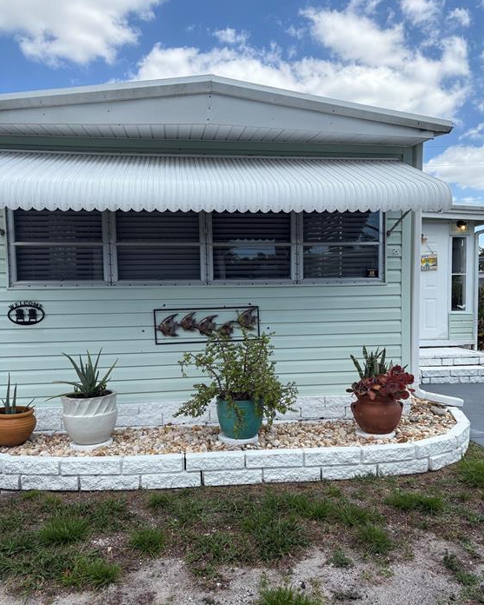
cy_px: 322
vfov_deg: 62.1
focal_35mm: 28
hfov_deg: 51.5
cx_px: 248
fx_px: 501
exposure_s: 1/2451
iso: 50
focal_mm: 5.96
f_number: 1.6
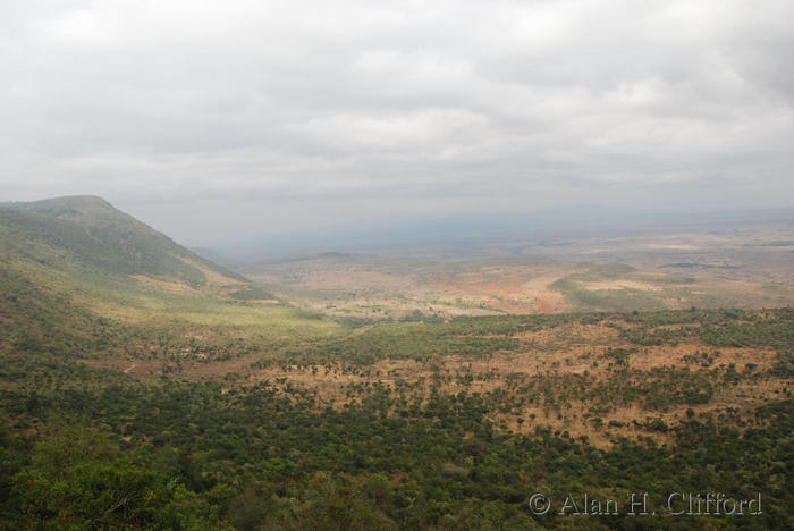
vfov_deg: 48.0
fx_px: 596
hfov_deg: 67.3
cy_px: 266
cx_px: 397
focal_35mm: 27
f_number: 11
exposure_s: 1/500
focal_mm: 18
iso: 640
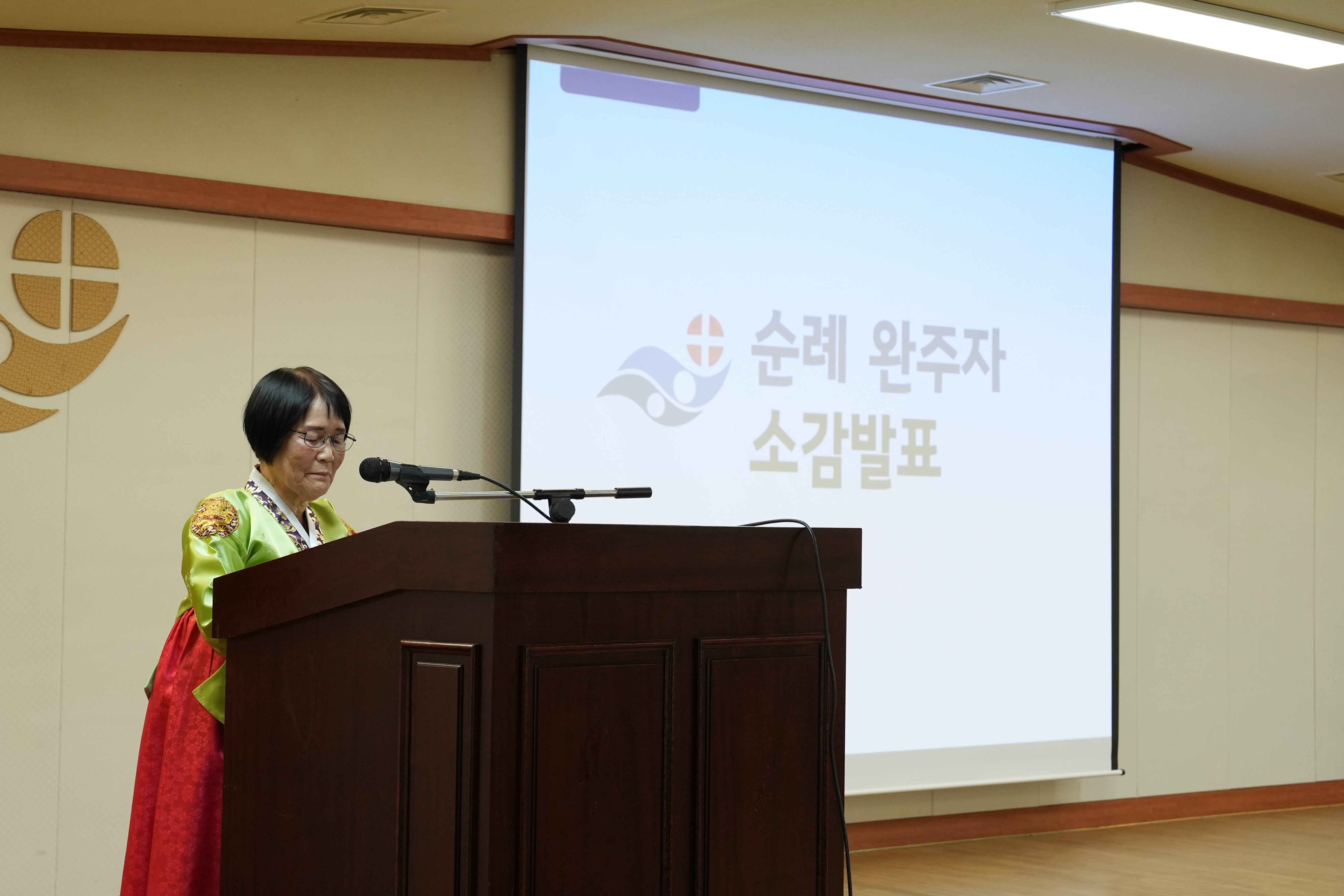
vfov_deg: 20.6
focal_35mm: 66
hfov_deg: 30.4
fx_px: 2464
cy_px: 449
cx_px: 540
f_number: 5.6
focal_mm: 50
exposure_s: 1/200
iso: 2000
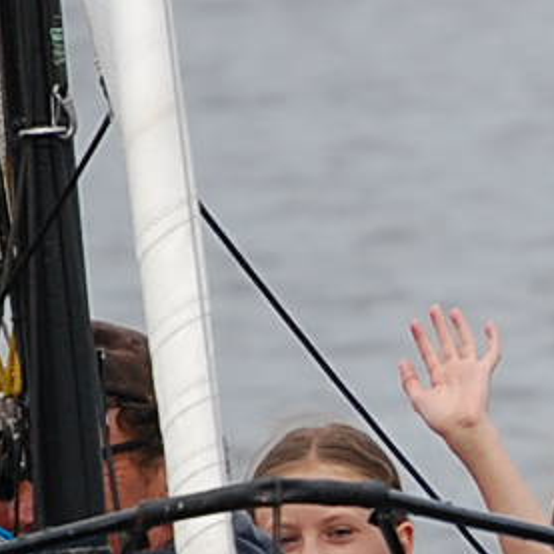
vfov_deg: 1.4
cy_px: 628
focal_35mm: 1211
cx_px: 734
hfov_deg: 1.4
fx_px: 21933
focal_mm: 175
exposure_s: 1/1600
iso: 400
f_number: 5.6
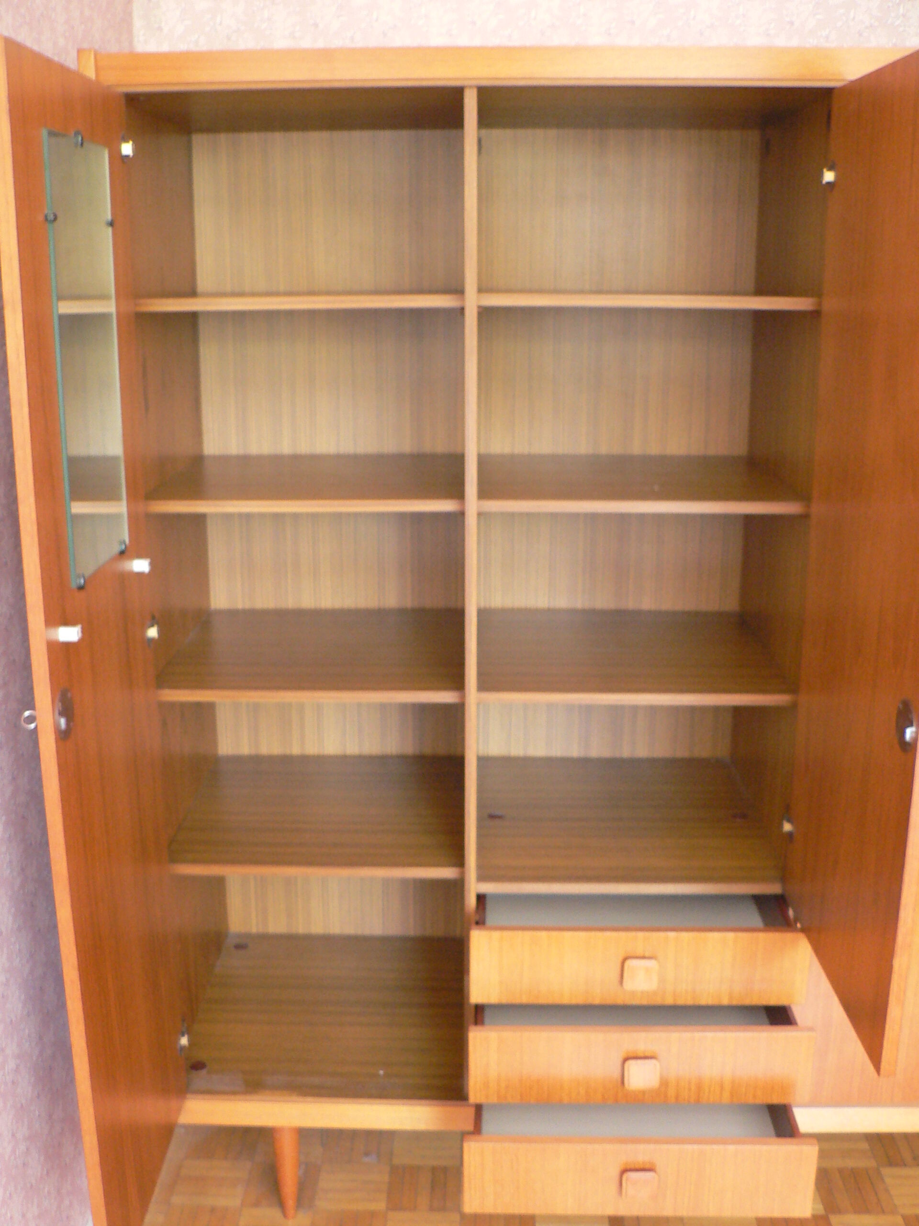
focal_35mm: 36
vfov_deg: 51.4
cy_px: 613
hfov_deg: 39.7
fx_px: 1274
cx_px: 460
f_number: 2.8
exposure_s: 1/5
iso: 200
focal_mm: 6
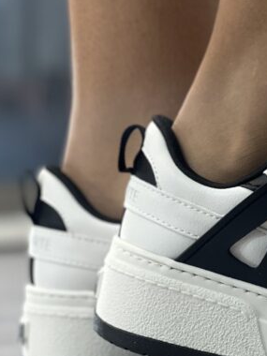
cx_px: 323
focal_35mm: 189
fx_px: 1944
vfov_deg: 10.5
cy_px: 208
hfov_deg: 7.8
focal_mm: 9
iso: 200
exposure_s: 1/120
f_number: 2.8
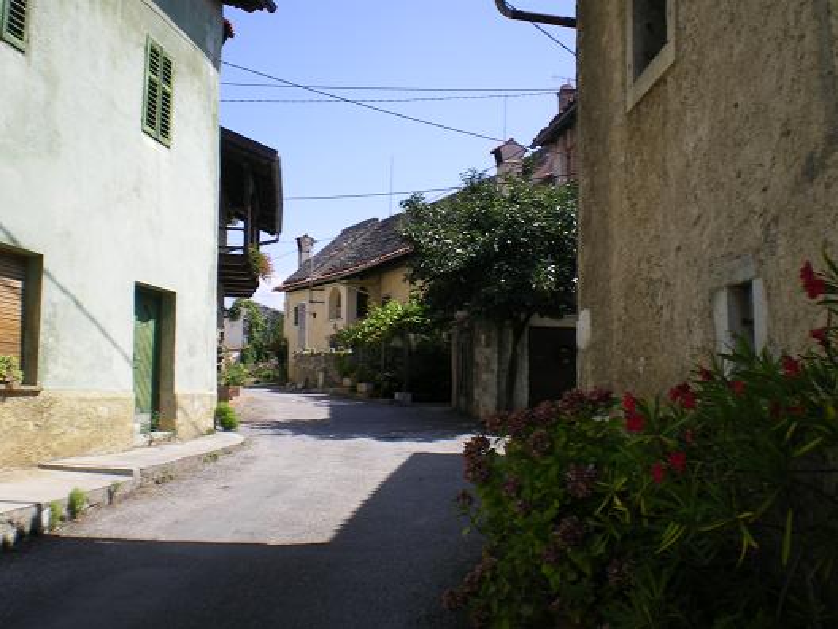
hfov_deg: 49.0
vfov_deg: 37.7
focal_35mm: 38
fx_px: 920
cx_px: 419
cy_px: 314
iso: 64
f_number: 4.6
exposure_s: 1/250
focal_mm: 6.3
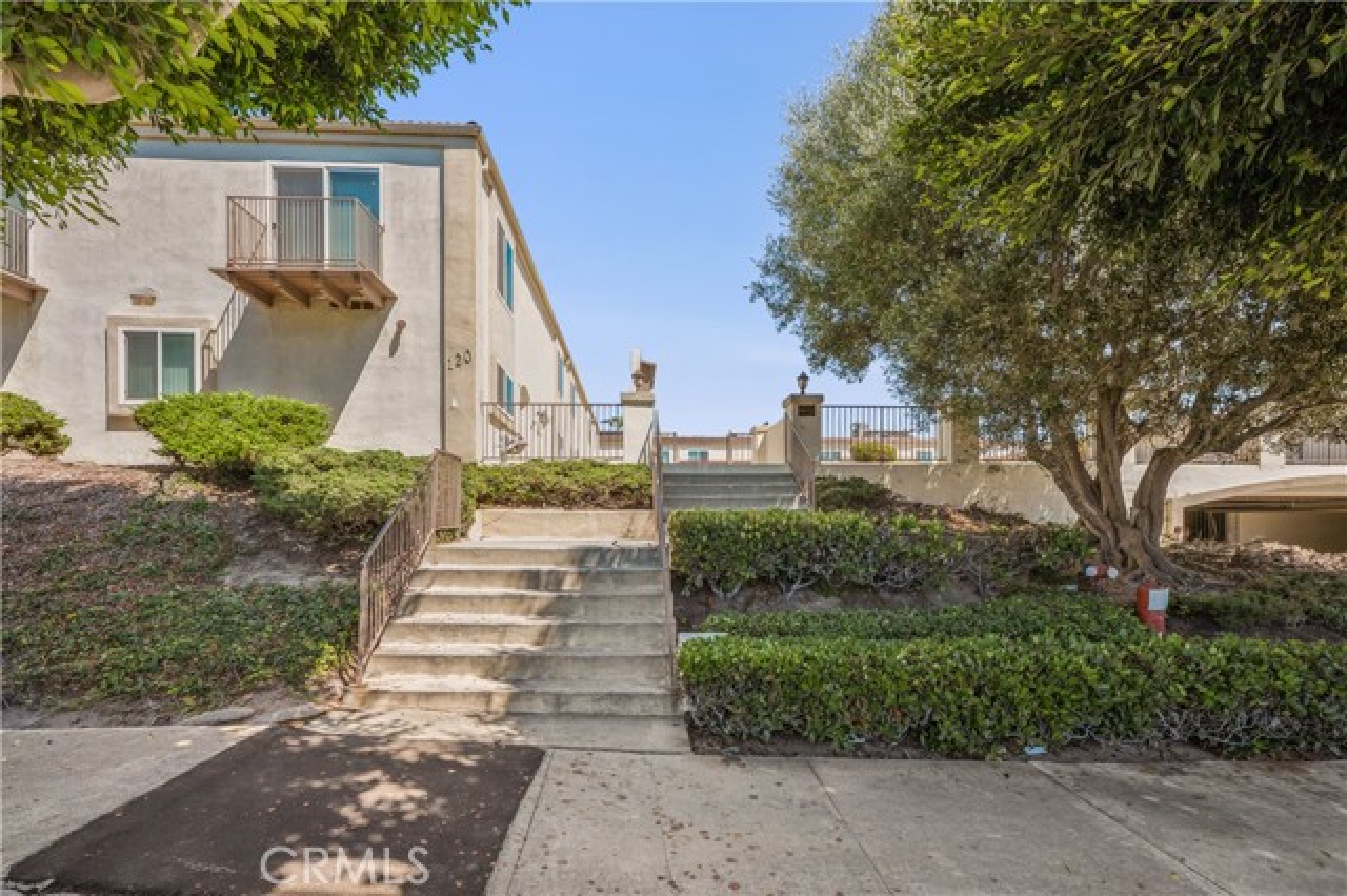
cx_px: 674
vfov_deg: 81.1
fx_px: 524
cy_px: 448
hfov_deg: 104.3
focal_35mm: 14
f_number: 10
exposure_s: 1/100
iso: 100
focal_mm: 14
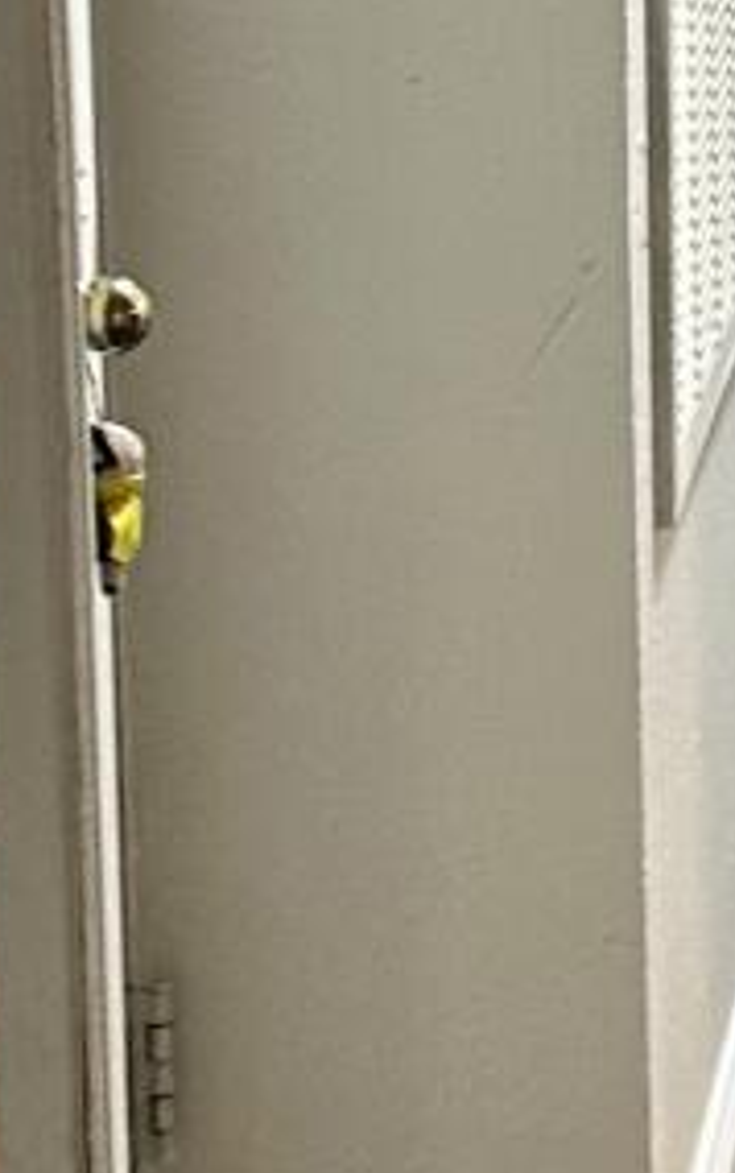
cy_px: 215
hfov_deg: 7.2
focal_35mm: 179
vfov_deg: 11.6
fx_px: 5725
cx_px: 1057
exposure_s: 1/120
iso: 200
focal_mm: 6.86
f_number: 1.78
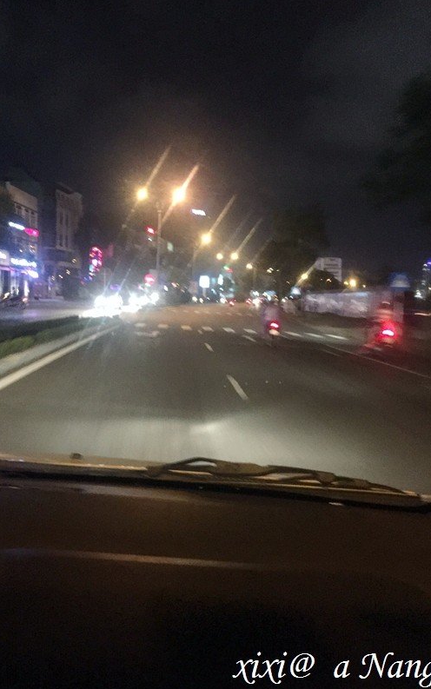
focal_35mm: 31
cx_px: 190
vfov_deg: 61.2
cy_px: 345
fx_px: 582
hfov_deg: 40.6
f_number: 2.2
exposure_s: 1/17
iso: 800
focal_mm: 4.15
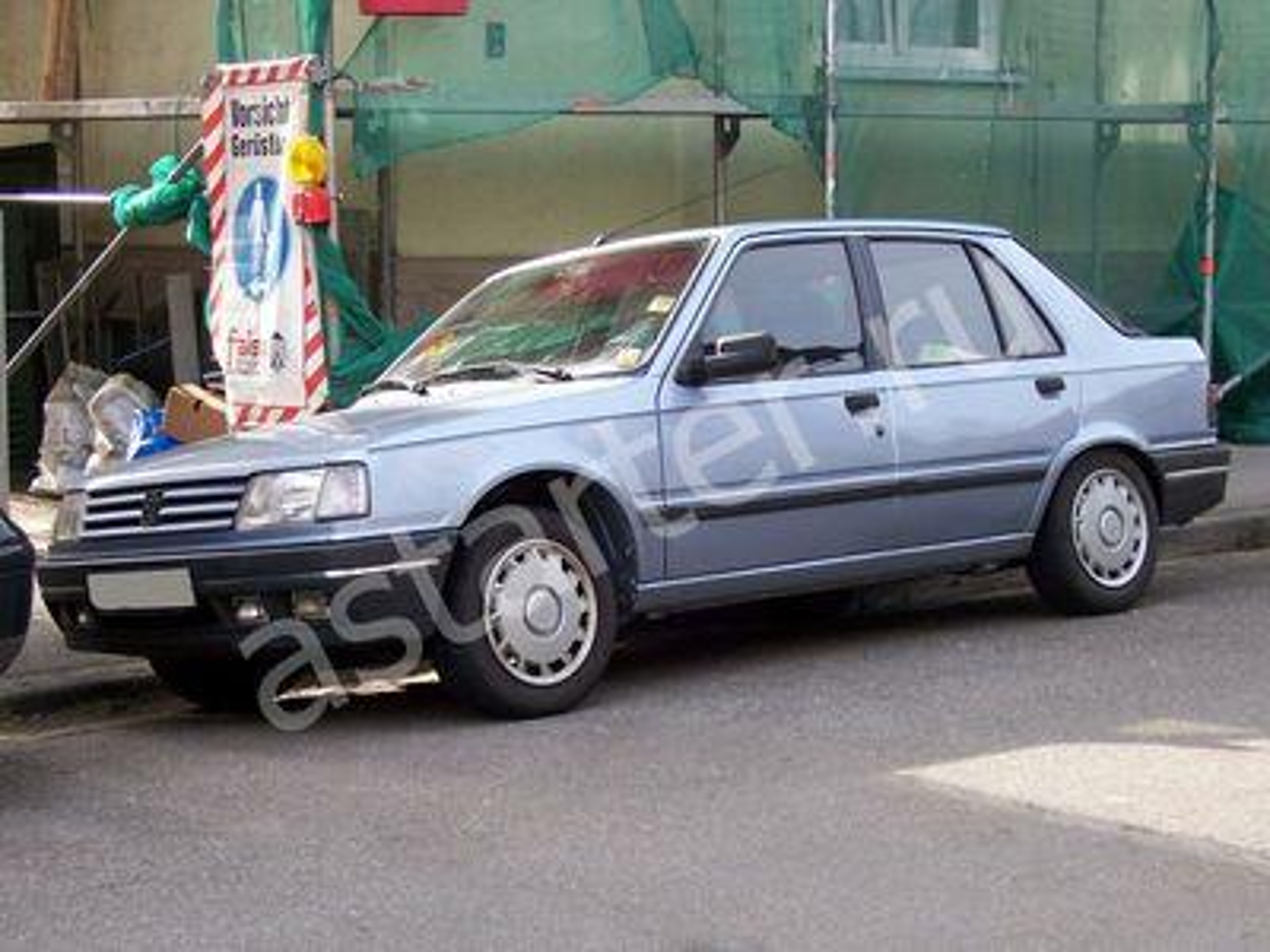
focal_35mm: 70
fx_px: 2568
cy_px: 476
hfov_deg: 27.8
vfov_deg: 21.0
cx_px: 635
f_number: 3.8
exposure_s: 1/100
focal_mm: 12
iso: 80
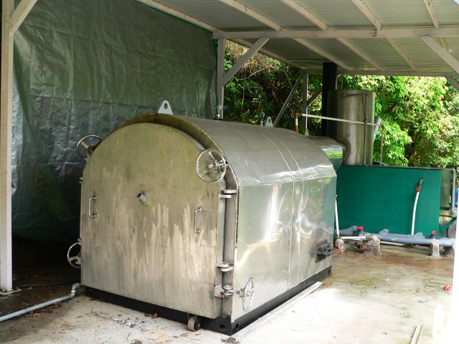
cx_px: 230
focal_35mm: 37
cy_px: 172
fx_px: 491
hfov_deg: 50.1
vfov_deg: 38.7
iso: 80
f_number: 2.8
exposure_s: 1/80
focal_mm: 6.1
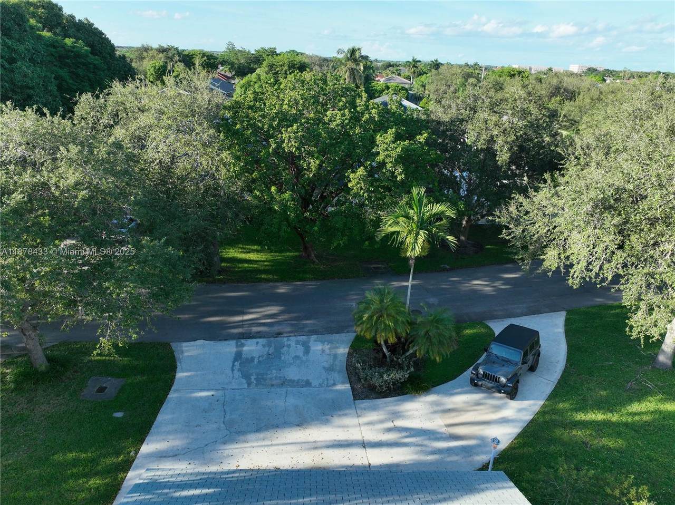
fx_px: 468
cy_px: 252
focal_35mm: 24
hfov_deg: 71.6
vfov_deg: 56.8
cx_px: 338
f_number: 2.8
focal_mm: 12.29
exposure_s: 1/1250
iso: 310
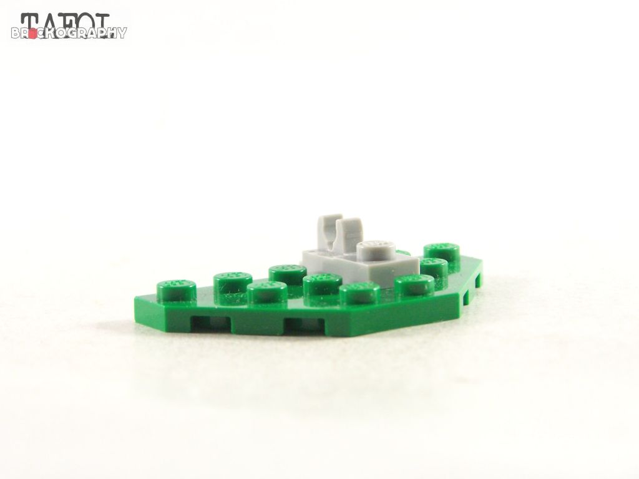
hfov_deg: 16.8
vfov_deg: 12.7
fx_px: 2160
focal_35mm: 117
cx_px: 320
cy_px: 240
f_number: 3.6
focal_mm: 19.4
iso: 200
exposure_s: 1/30
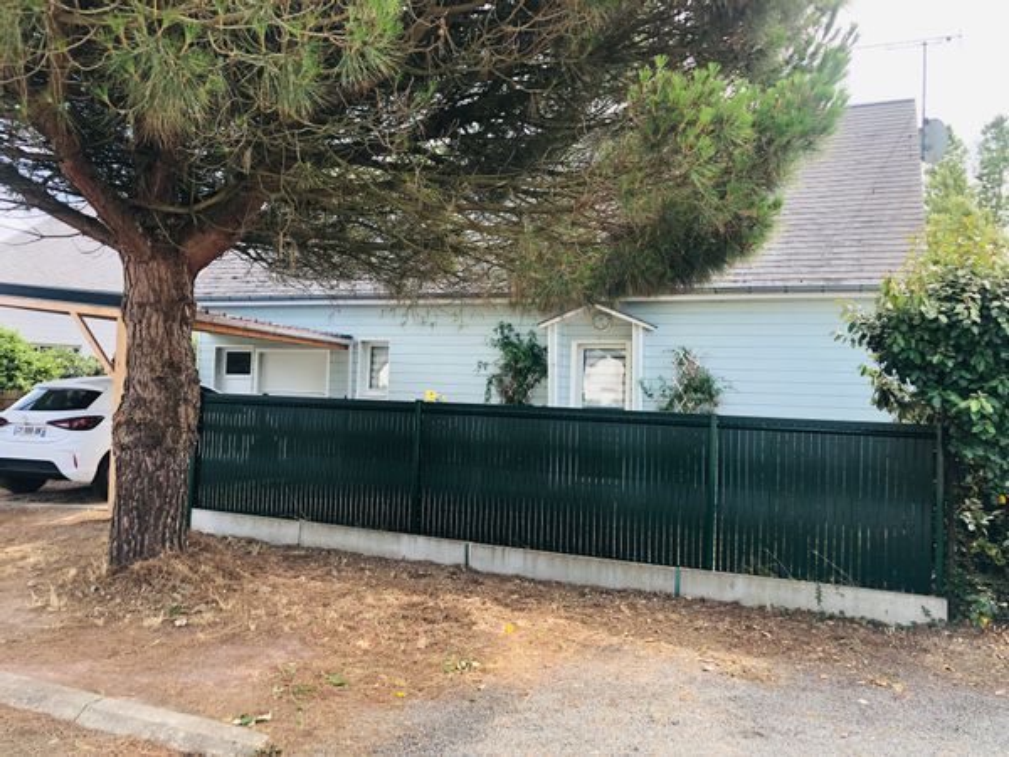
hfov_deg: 63.4
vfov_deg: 49.7
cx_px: 504
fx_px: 816
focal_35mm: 28
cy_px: 378
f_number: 1.8
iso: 20
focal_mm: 3.99
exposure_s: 1/222
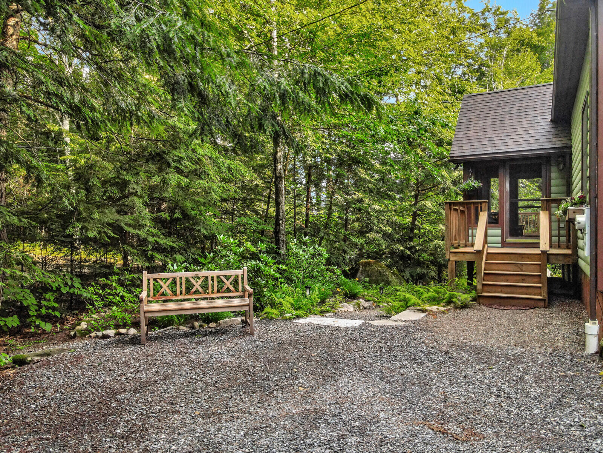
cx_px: 302
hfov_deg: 71.6
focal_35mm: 24
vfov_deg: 56.8
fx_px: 418
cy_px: 226
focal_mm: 4.5
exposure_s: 1/120
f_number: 2.8
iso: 200
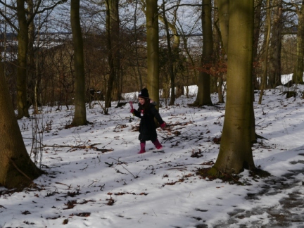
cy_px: 114
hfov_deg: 28.6
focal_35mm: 68
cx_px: 152
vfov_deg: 21.6
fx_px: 597
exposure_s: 1/320
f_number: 9
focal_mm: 34
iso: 160
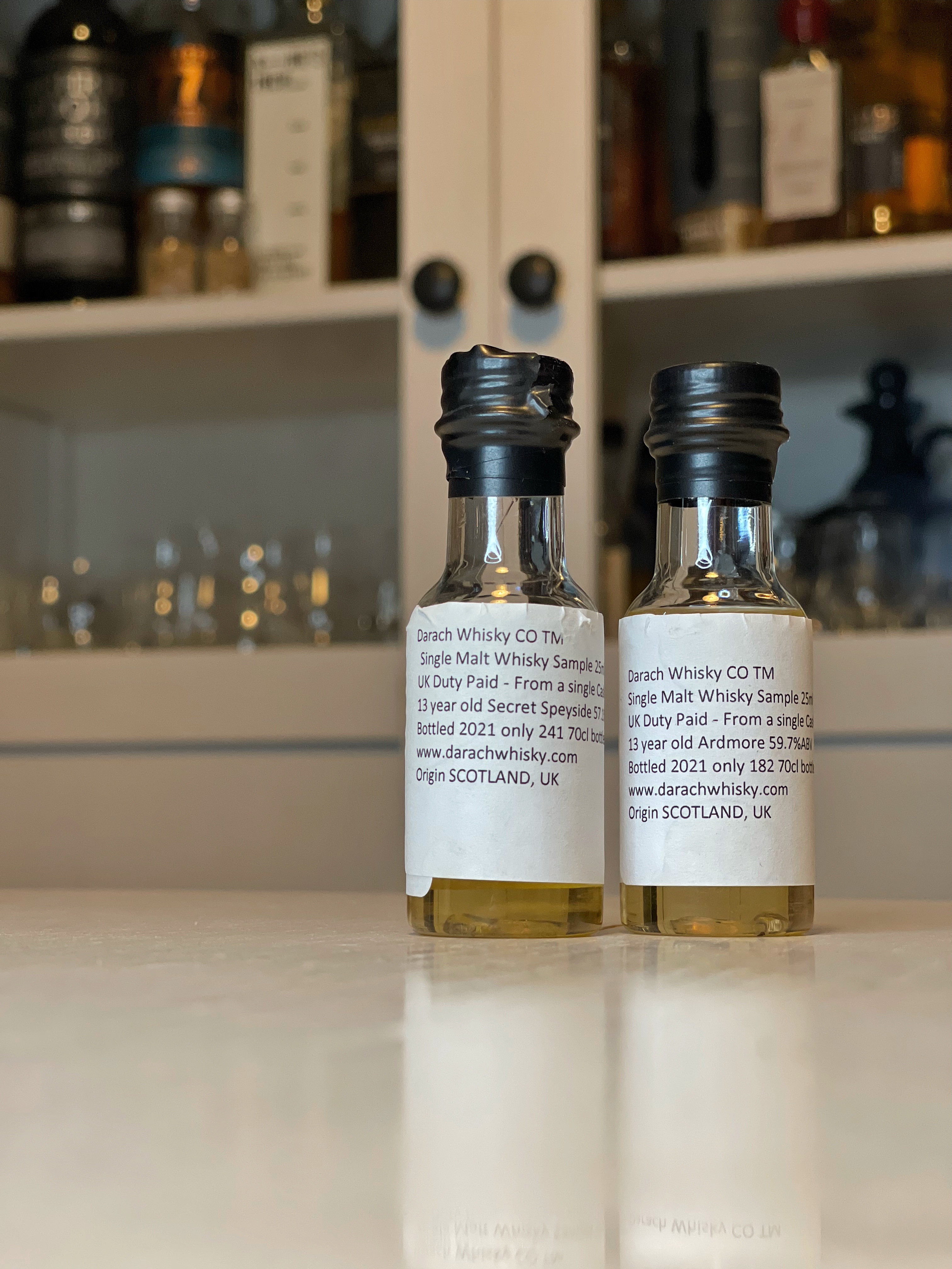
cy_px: 634
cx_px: 476
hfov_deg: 22.9
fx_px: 2347
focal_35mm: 64
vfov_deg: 30.3
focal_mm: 7.5
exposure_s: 1/33
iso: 250
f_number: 2.2
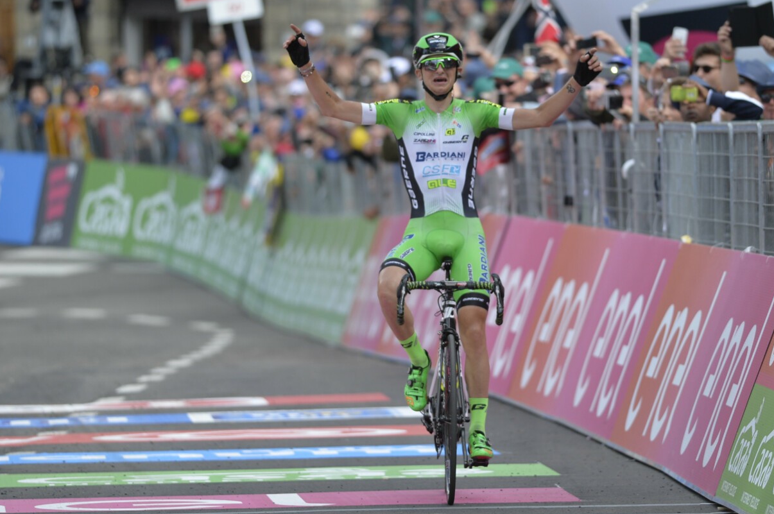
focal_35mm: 398
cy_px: 200
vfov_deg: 3.4
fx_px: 8547
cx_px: 458
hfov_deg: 5.2
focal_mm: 300
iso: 640
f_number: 4
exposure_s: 1/1600
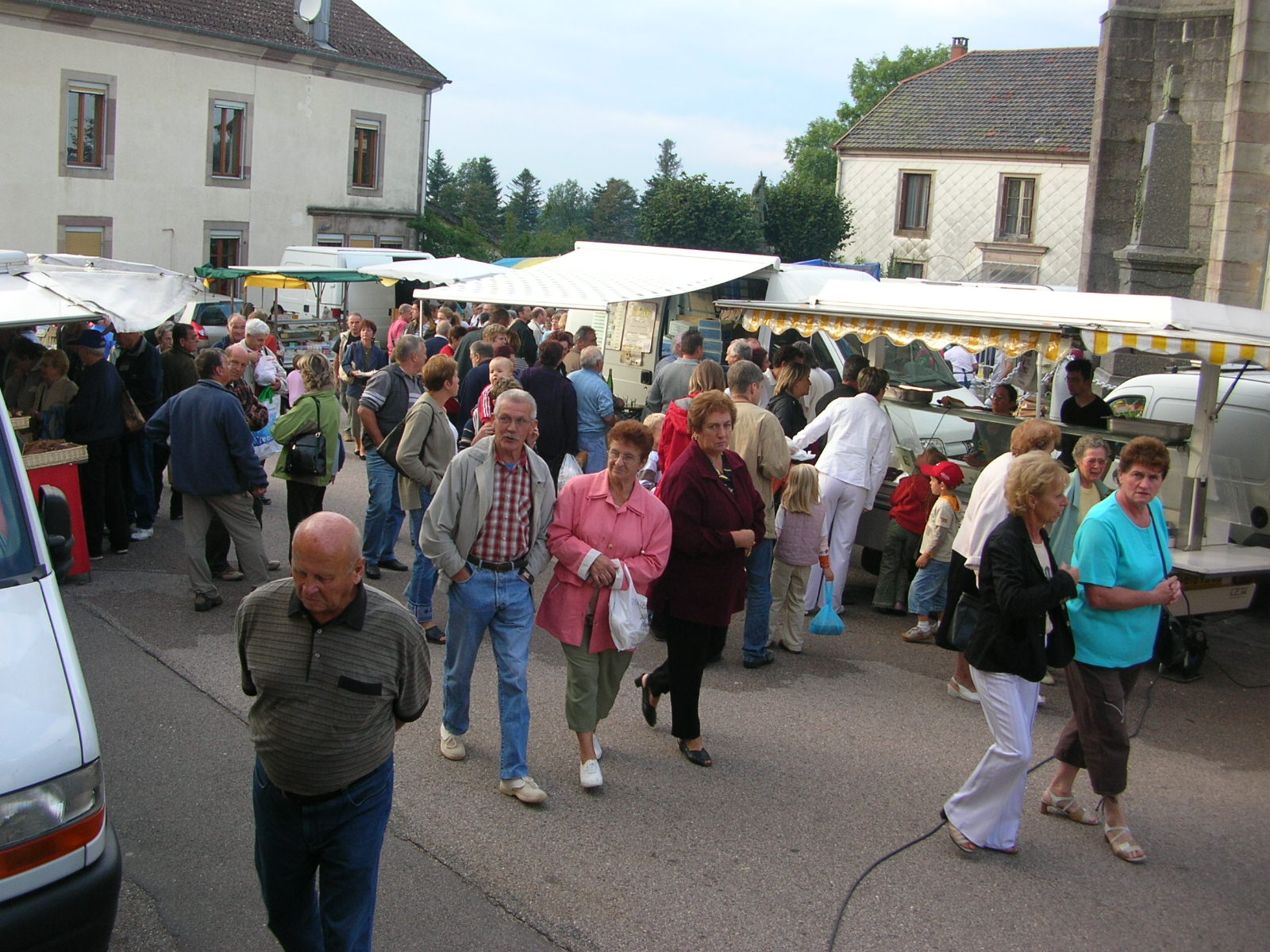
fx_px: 1284
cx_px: 635
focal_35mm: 35
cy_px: 476
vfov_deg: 40.7
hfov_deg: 52.6
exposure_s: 1/133
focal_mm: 5.8
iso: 50
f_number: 2.8
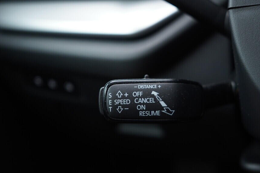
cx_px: 143
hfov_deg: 45.4
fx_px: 311
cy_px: 91
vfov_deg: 31.2
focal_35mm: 43
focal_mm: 24
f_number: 2.8
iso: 400
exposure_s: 1/40
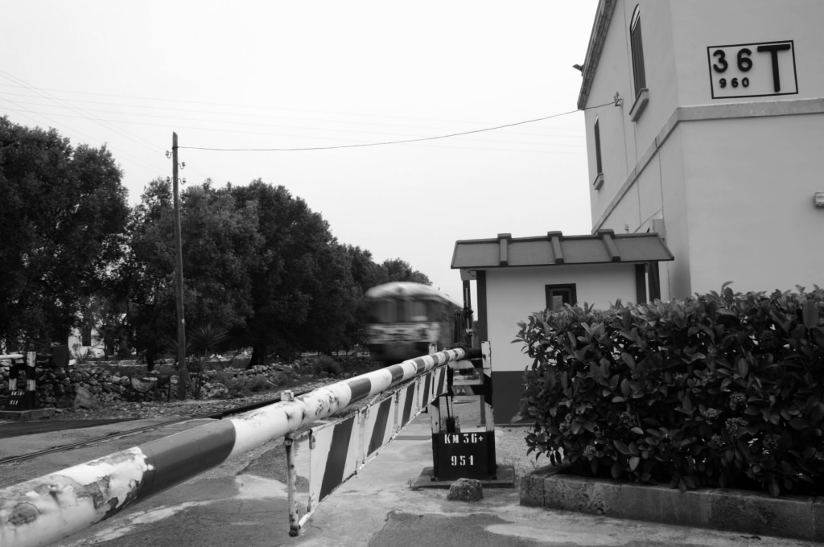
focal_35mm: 30
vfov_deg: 43.5
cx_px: 412
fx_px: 686
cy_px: 274
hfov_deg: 62.0
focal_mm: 20
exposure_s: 1/10
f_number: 22
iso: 100
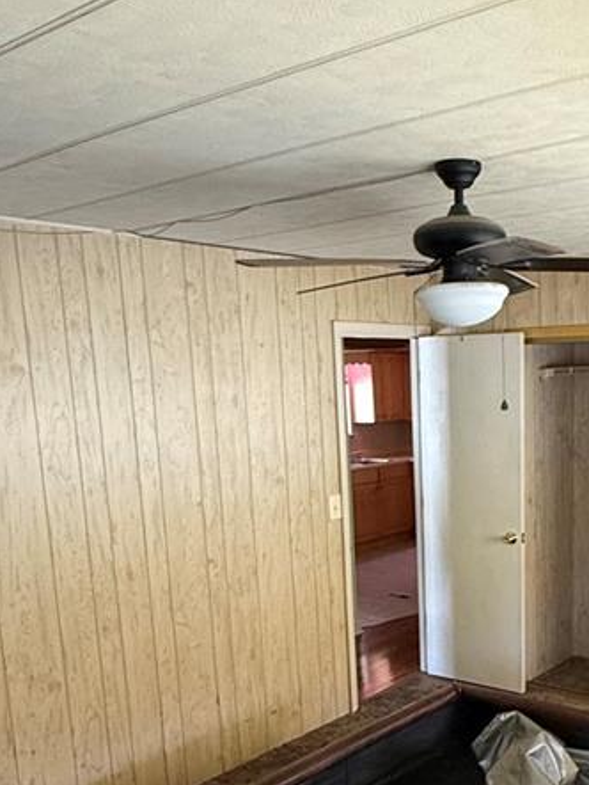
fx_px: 861
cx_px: 451
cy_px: 547
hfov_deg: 36.7
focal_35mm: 38
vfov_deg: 47.8
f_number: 2.2
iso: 400
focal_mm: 2.22
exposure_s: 1/60
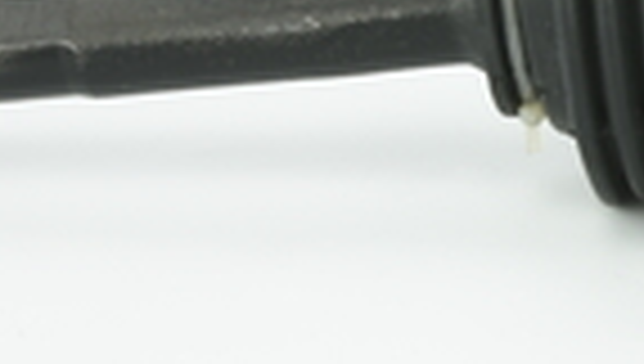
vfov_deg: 3.9
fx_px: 5405
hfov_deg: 6.6
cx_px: 1293
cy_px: 310
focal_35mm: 316
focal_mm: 60
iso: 64
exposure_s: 1/2.5
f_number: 29
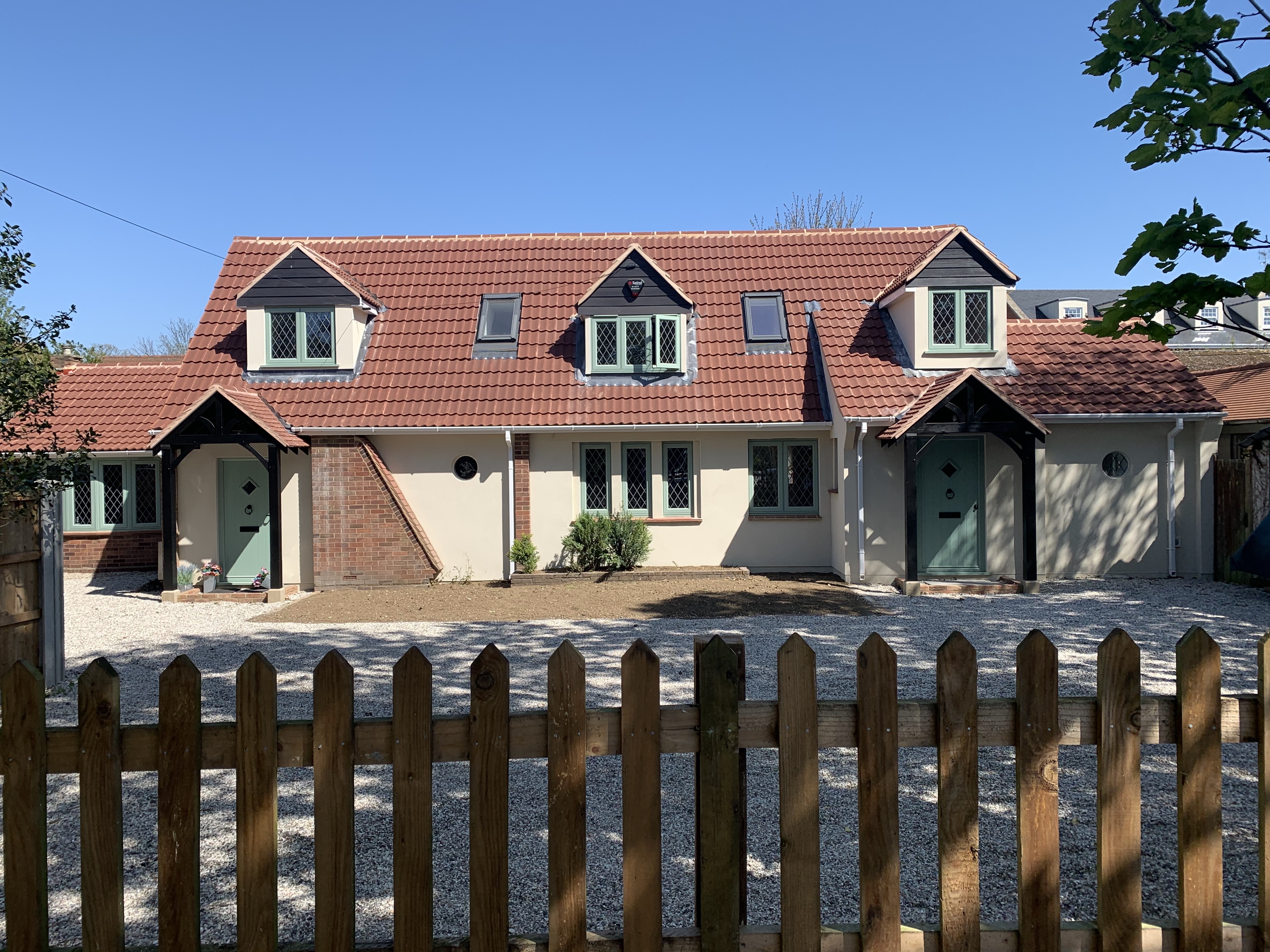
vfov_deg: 53.1
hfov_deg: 67.3
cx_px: 635
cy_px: 476
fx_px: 954
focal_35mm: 26
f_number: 1.8
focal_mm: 4.25
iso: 25
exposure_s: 1/1513
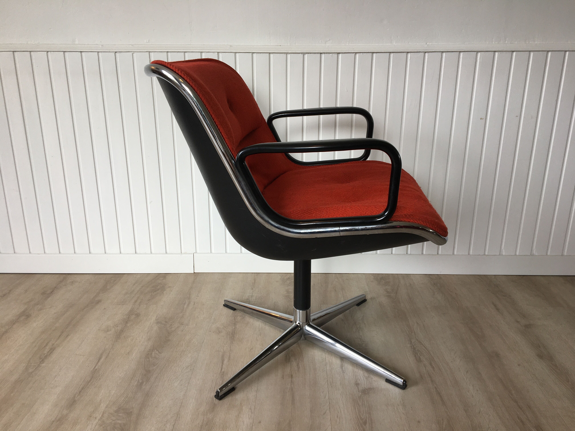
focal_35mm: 29
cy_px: 216
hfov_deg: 61.7
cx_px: 288
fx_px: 482
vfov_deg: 48.2
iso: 25
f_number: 2.2
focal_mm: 4.15
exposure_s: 1/50
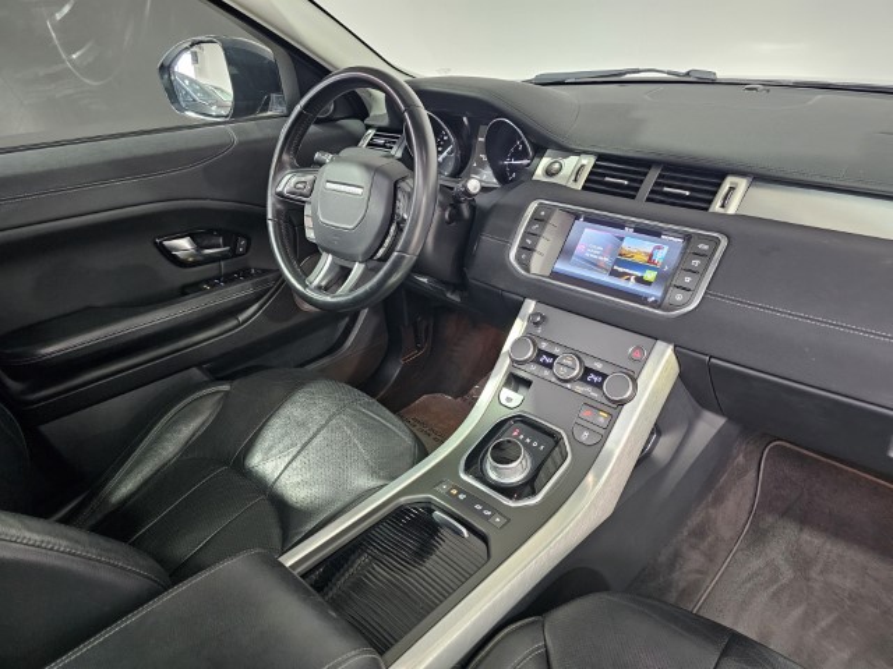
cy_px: 334
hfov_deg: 73.9
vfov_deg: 58.9
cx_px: 446
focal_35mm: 23
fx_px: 593
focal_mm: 6.3
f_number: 1.7
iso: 1000
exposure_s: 1/100
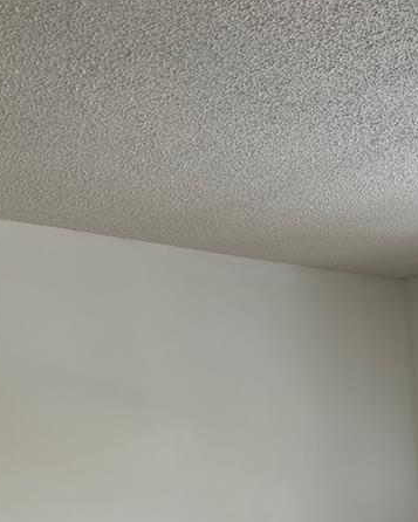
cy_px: 667
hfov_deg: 22.3
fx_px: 974
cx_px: 509
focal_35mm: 63
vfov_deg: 25.9
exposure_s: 1/133
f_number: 1.78
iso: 80
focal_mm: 6.86
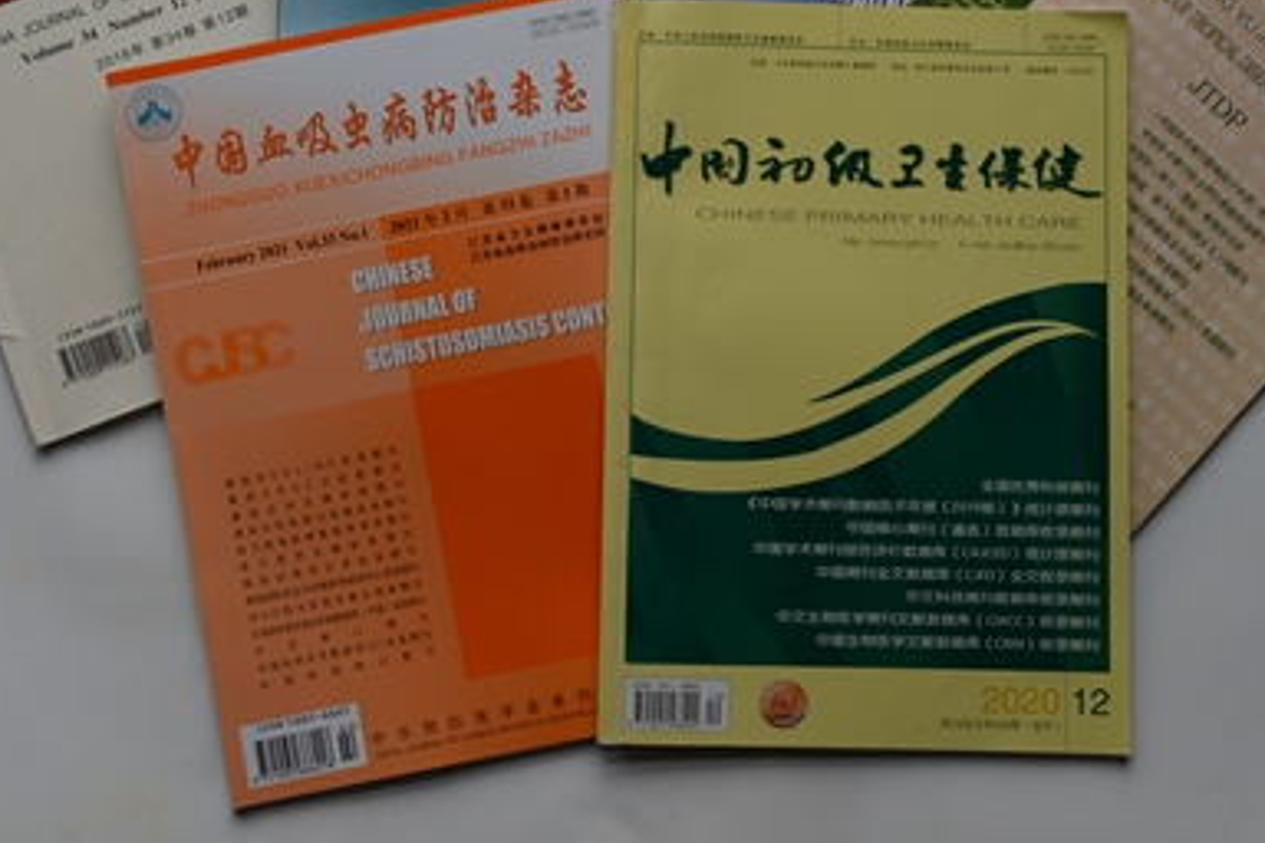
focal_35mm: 78
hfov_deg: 26.0
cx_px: 656
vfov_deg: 17.4
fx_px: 2741
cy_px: 171
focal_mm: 44
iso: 800
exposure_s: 1/200
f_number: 4.5
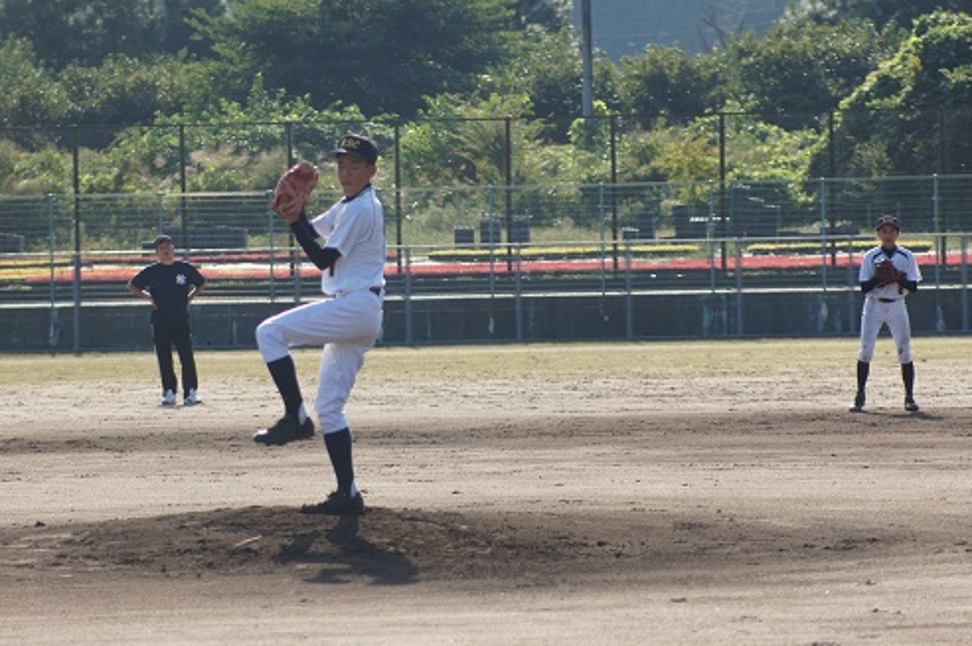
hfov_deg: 8.6
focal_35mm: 240
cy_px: 323
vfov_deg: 5.7
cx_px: 486
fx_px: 6473
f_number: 5.6
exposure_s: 1/250
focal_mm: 160
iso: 100
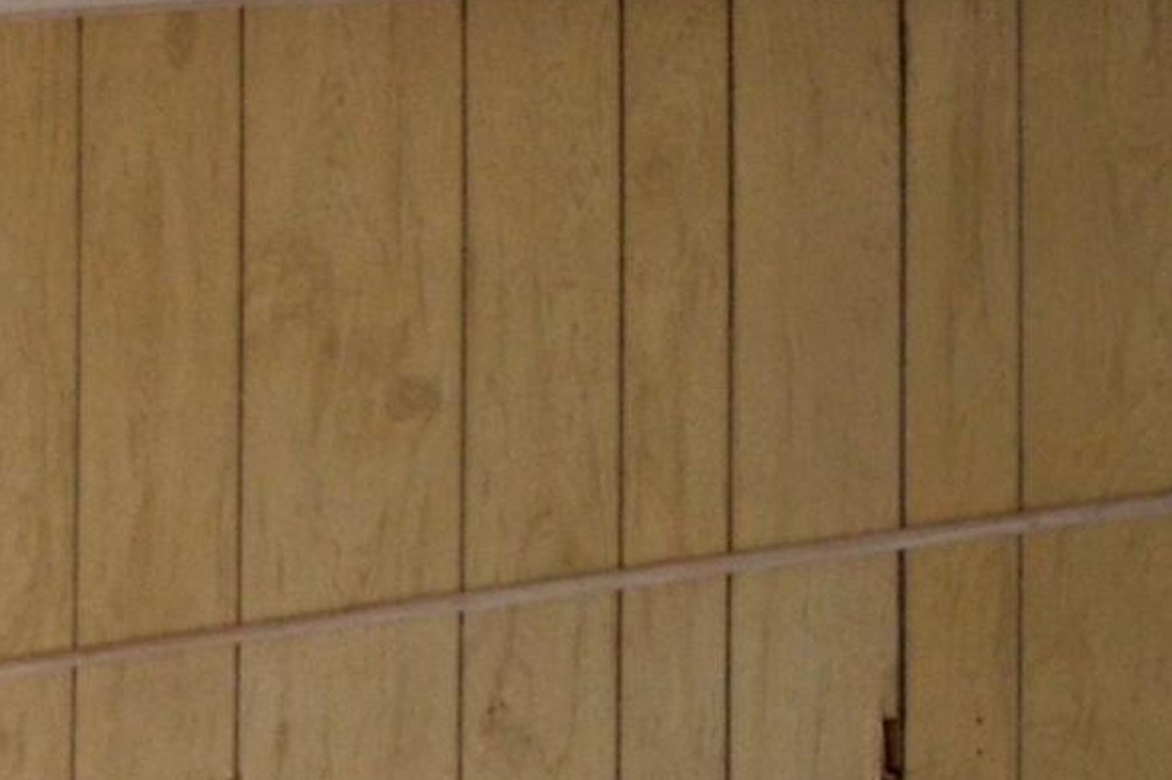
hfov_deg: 13.2
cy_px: 1664
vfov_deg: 9.2
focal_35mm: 138
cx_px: -1034
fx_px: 4491
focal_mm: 18
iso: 400
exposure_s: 1/80
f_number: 4.5
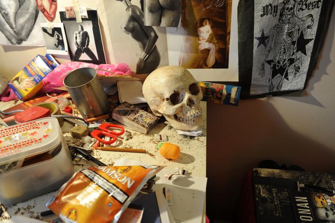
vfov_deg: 53.1
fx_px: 223
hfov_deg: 73.8
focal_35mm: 24
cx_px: 168
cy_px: 112
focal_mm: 24
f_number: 4
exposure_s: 1/20
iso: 400
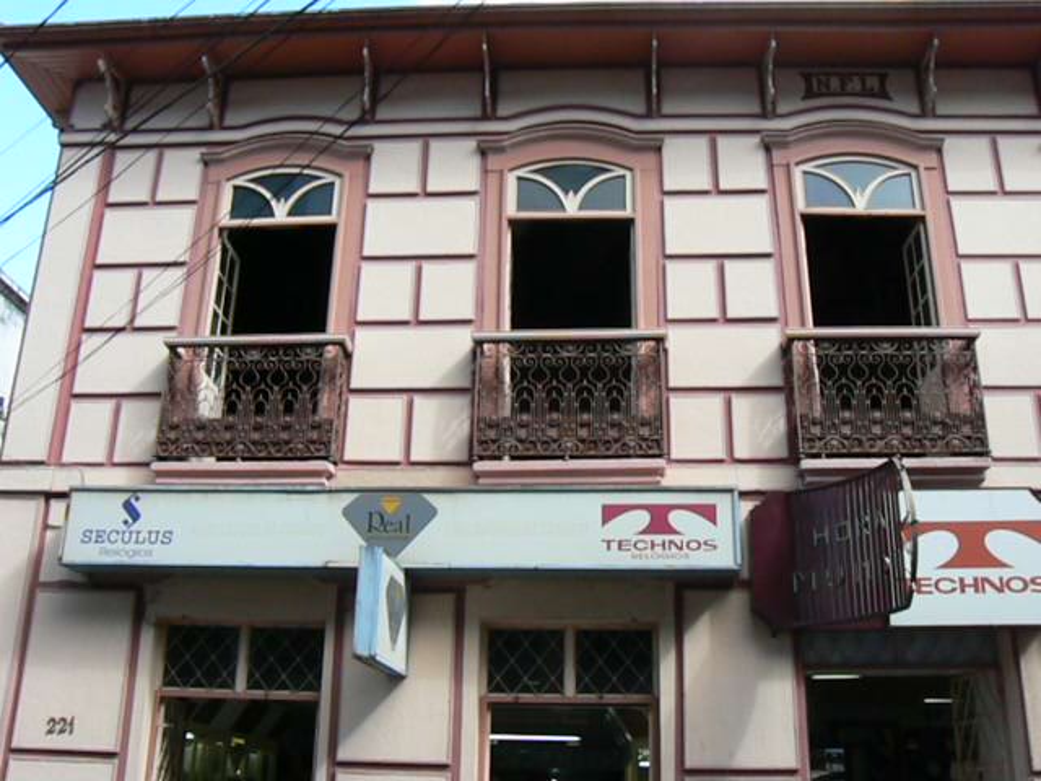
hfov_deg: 51.4
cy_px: 390
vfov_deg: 39.7
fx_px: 1083
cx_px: 520
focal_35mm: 36
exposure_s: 1/200
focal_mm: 6
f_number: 8
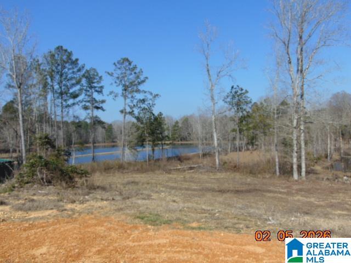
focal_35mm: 33
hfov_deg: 55.4
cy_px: 132
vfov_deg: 42.9
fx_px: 335
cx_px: 176
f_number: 8.2
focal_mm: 5.8
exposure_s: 1/250
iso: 80
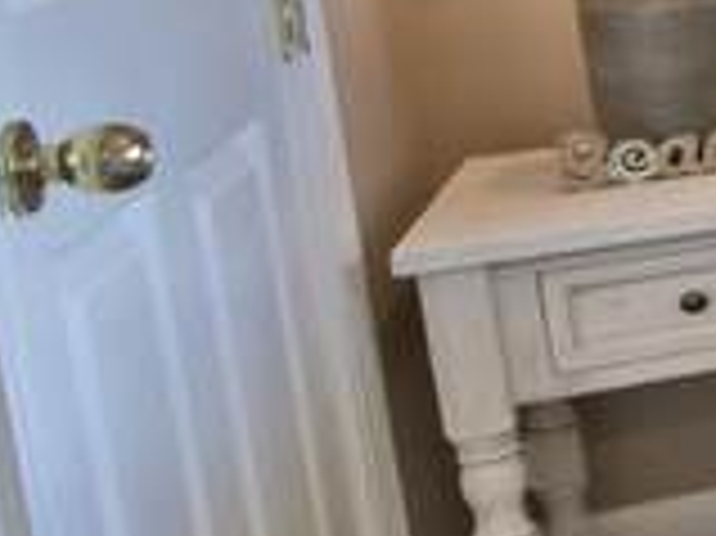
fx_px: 1922
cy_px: -63
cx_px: 2553
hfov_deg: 9.3
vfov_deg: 15.4
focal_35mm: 93
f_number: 11
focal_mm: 12
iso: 100
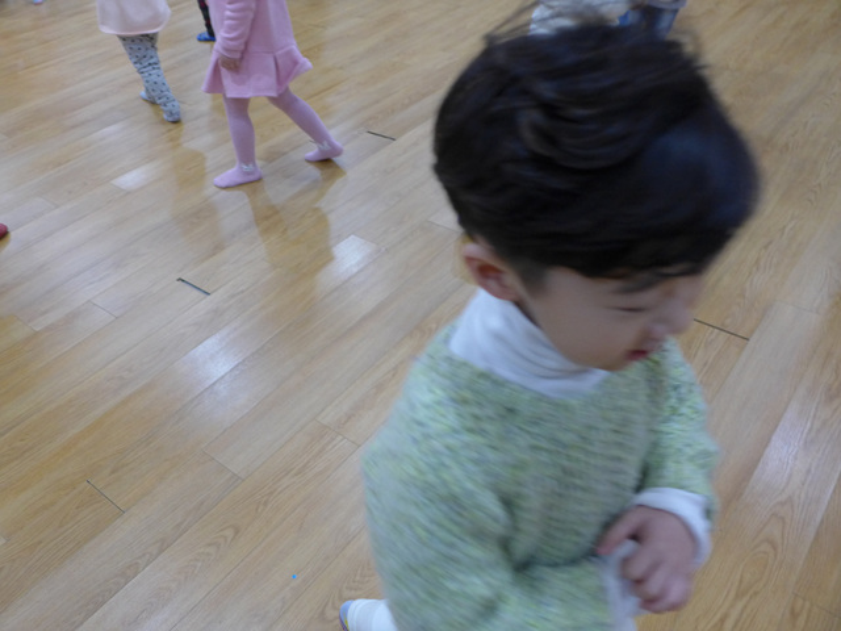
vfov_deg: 46.8
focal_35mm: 30
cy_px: 316
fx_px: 729
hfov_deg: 60.0
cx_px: 420
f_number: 1.5
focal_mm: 5.9
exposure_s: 1/250
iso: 320
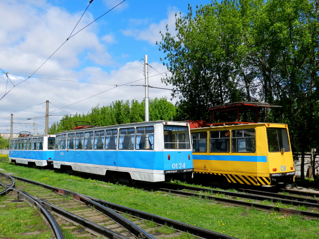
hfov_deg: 56.8
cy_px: 120
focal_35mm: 32
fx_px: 295
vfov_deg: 44.2
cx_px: 160
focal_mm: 5.6
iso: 160
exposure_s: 1/1250
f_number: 4
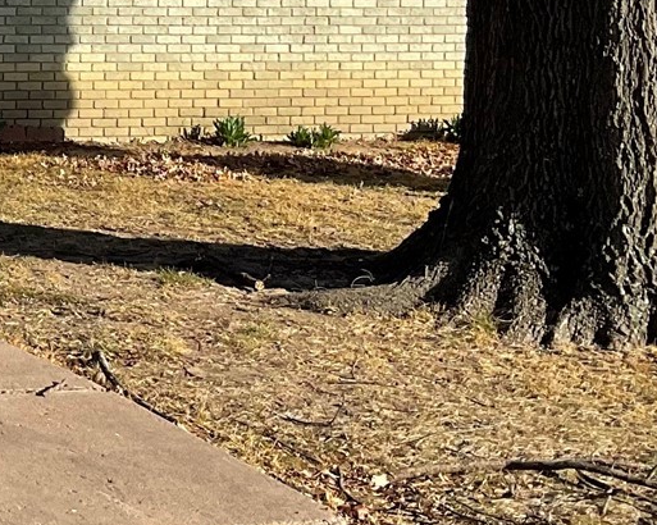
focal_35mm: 106
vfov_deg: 14.1
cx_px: -324
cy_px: -101
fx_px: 2060
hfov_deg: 16.5
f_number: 1.8
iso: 16
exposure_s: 1/1786
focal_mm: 3
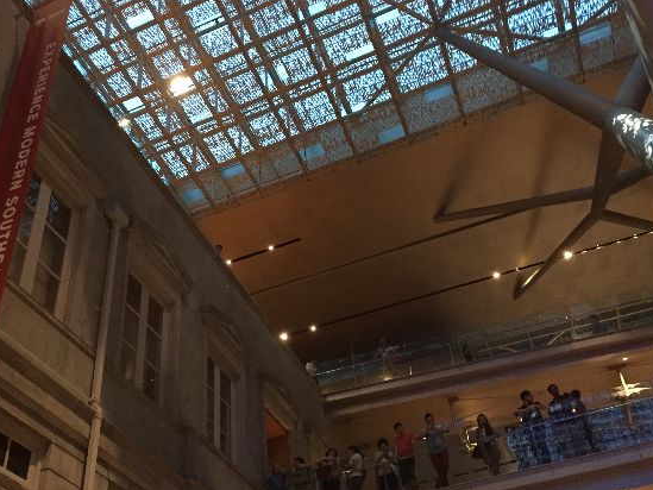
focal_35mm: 39
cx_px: 260
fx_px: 736
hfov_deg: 47.6
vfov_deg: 36.6
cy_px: 309
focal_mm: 4.15
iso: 400
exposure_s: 1/17
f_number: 2.2
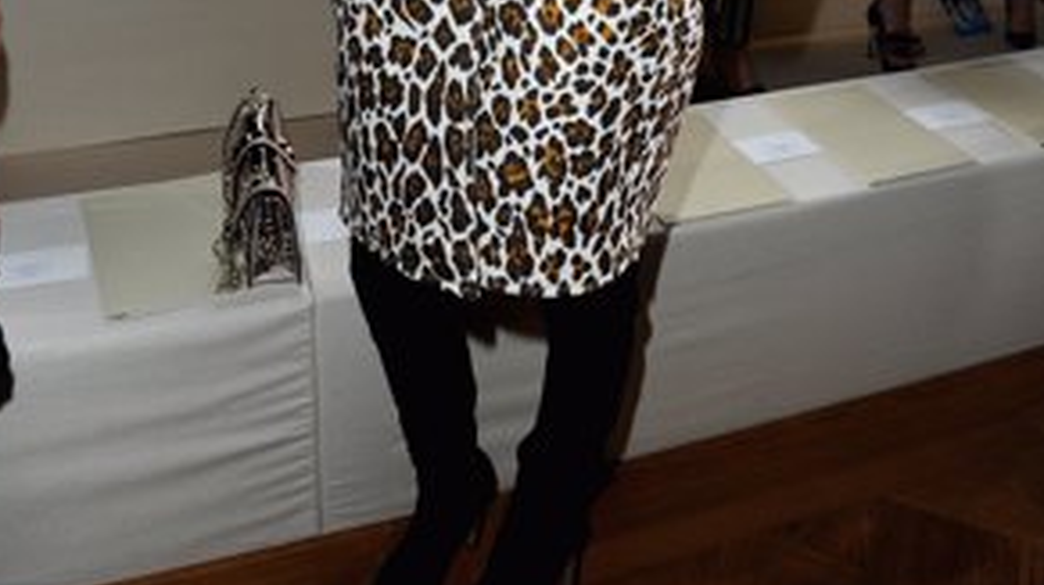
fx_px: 1079
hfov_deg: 51.7
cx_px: 517
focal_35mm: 39
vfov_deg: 26.9
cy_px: -117
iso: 800
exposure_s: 1/160
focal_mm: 24
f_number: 6.3
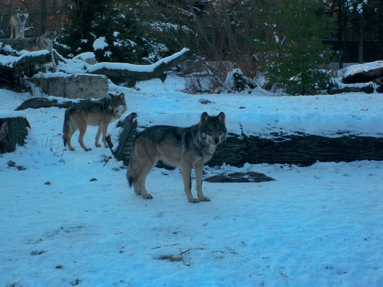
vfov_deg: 14.1
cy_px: 144
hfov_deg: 18.7
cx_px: 192
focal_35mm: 105
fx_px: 1162
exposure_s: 1/100
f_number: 5.7
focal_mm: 18.8
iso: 100
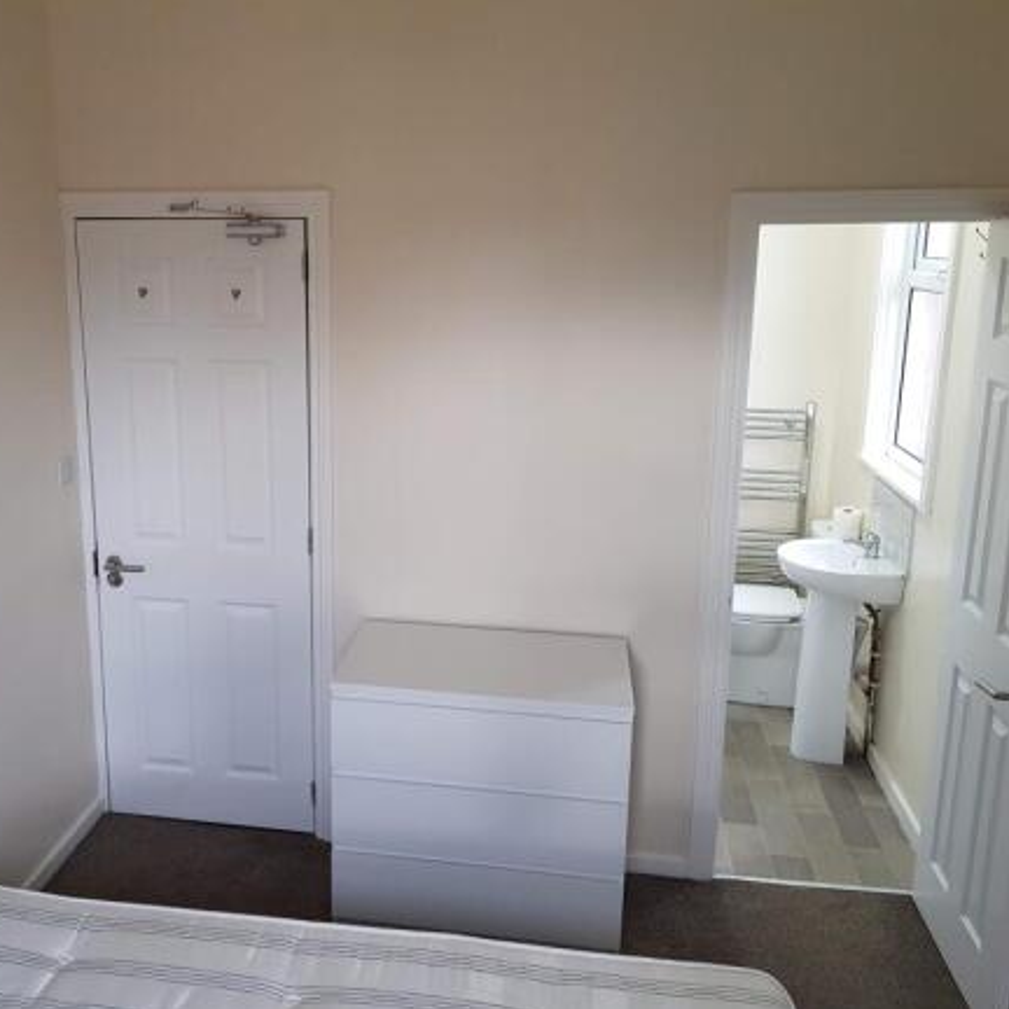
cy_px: 506
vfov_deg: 52.5
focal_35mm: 31
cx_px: 384
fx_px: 1022
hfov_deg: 52.0
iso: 100
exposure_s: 1/50
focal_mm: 4.2
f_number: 1.7
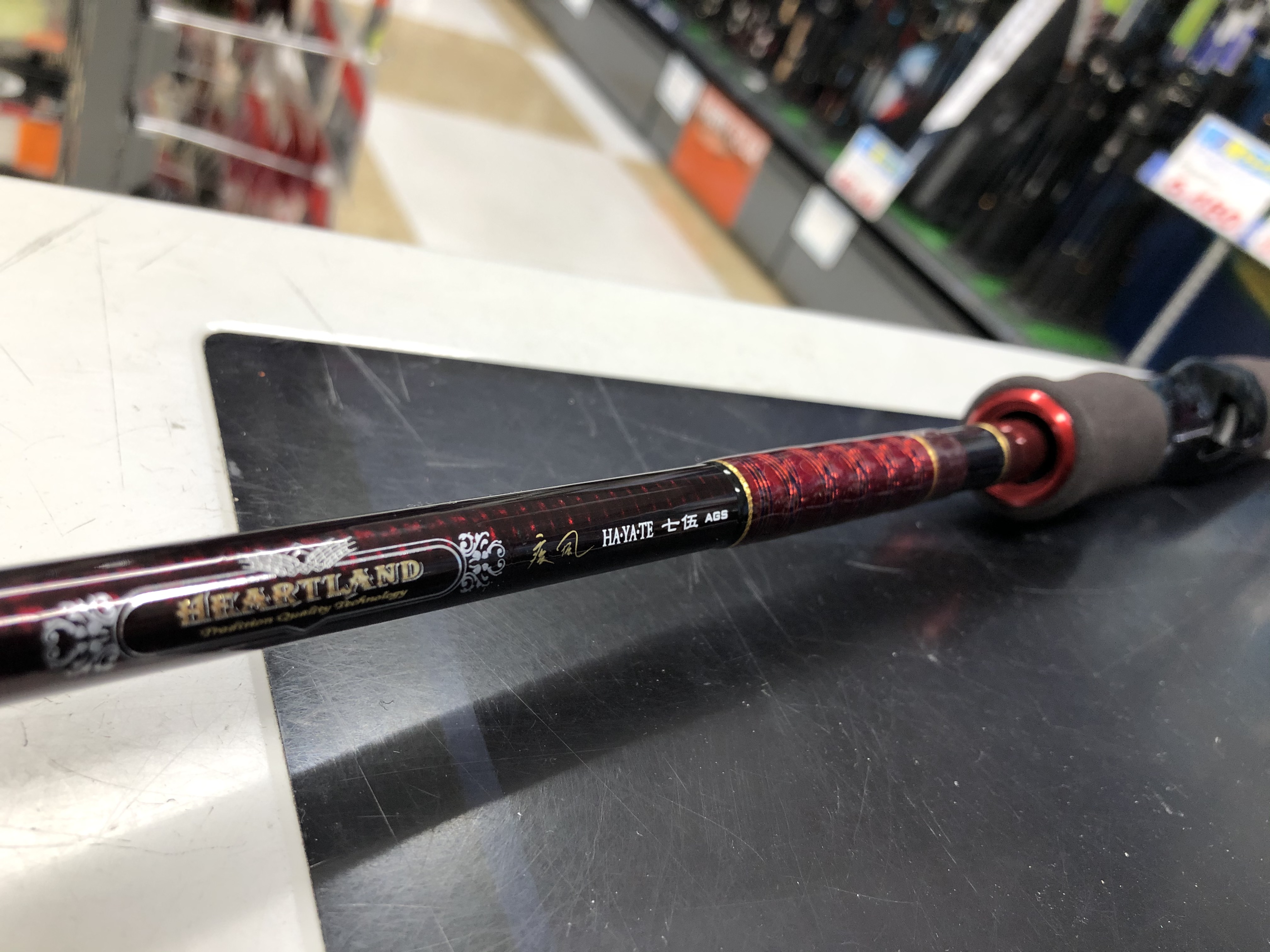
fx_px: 1027
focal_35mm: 28
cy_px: 476
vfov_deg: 49.7
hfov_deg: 63.4
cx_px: 635
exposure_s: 1/30
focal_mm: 3.99
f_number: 1.8
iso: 40
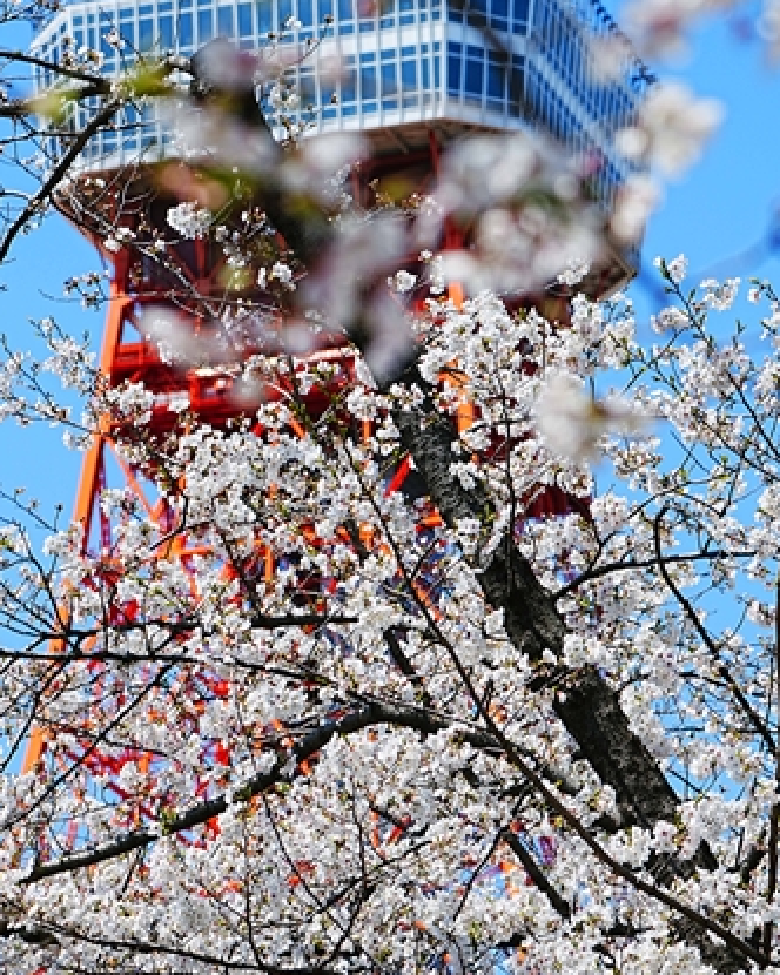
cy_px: 573
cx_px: 300
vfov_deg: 10.3
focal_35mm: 188
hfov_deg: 8.2
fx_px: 5425
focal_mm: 104
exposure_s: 1/400
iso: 100
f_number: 8
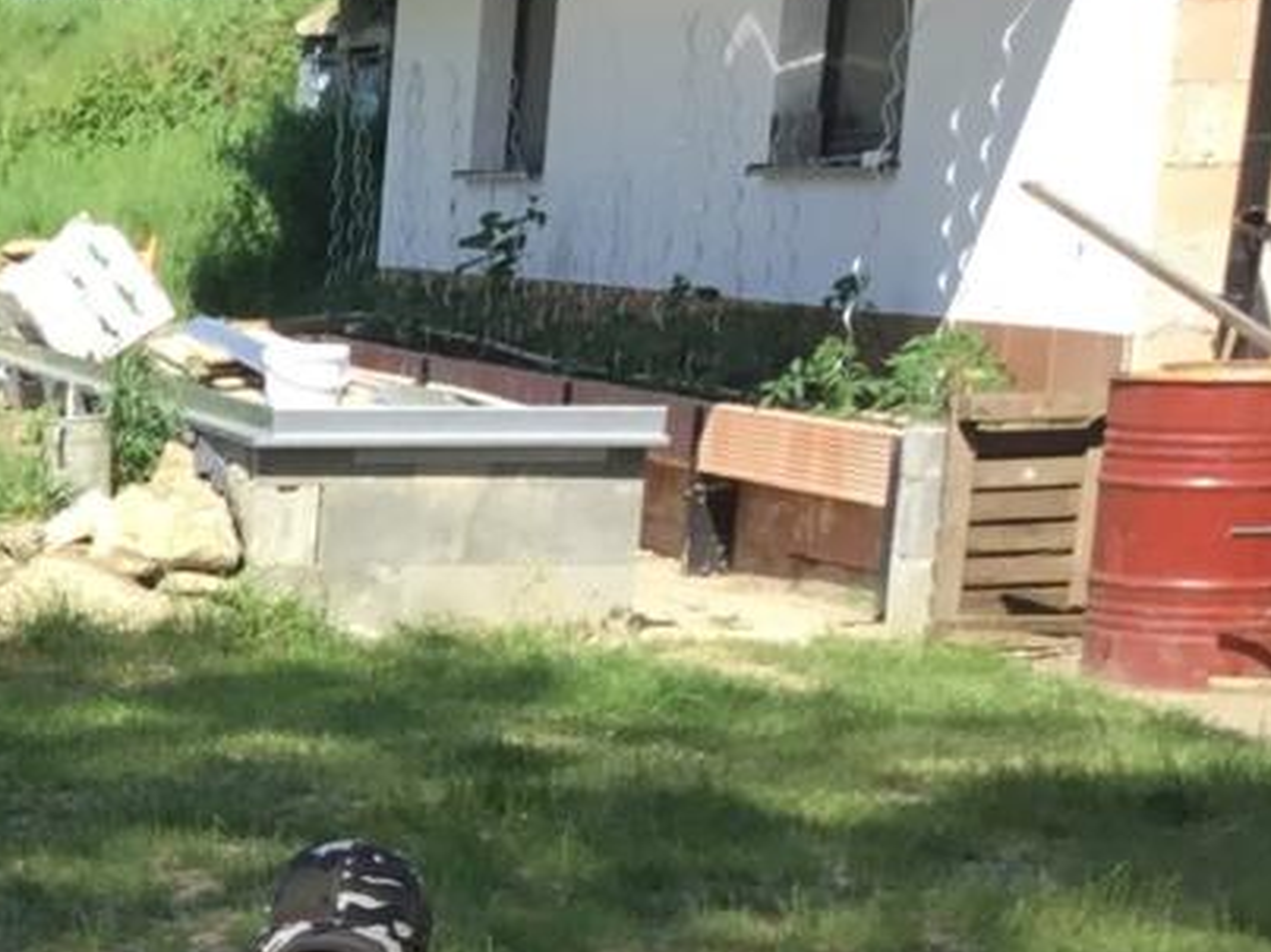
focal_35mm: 103
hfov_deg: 17.2
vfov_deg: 13.8
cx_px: -643
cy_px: 1233
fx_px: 3781
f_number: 2.4
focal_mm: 3.3
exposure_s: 1/566
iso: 25
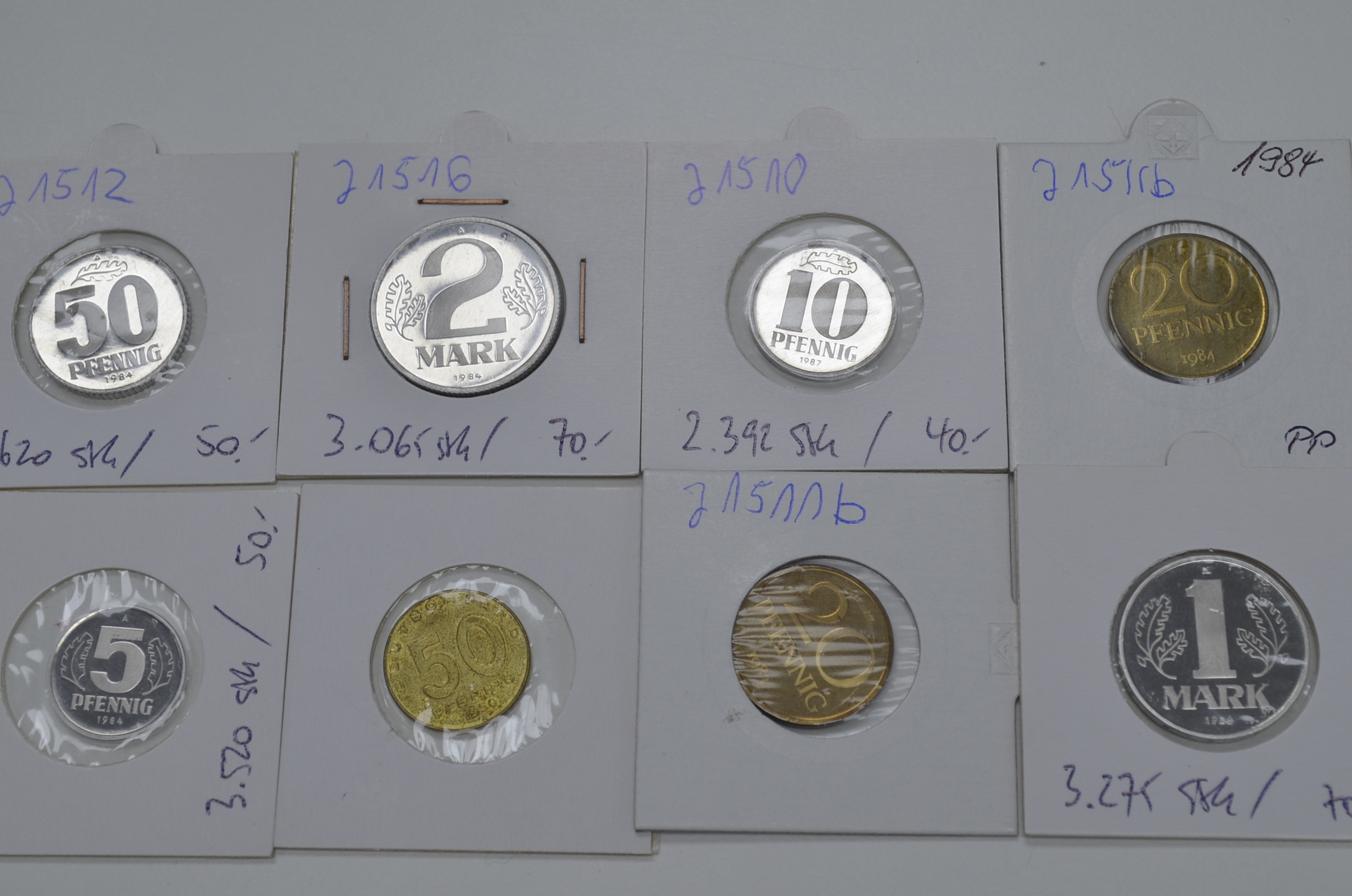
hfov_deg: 29.9
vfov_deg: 20.1
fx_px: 2530
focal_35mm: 68
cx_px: 676
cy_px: 448
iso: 200
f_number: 8
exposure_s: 1/60
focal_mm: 45
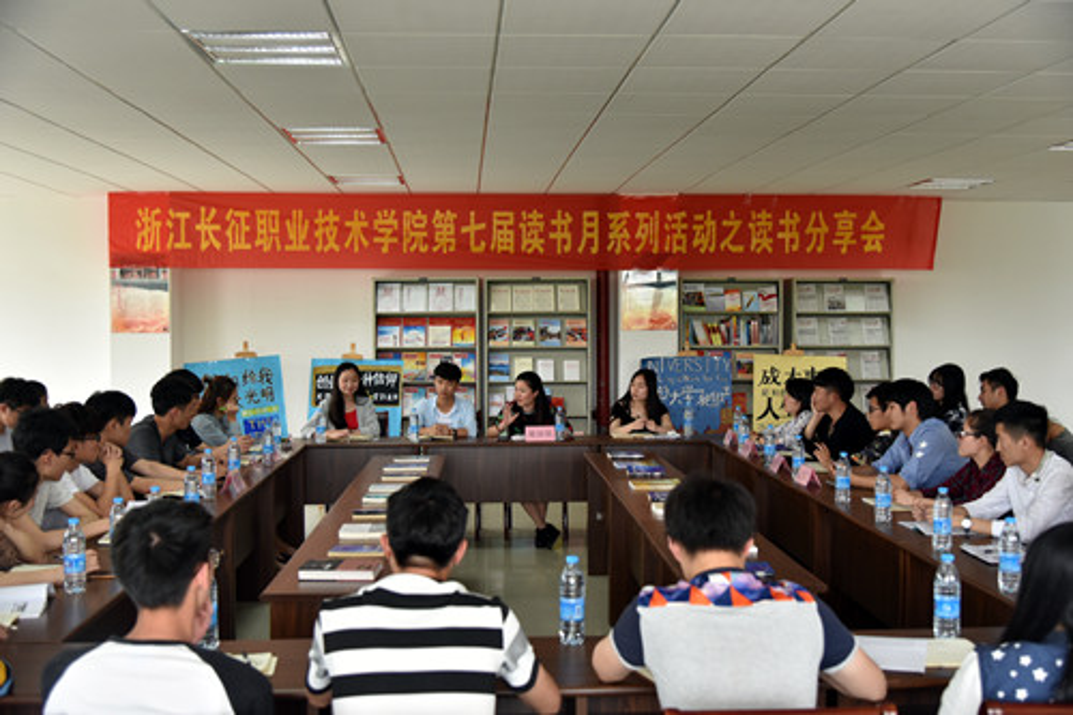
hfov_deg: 50.7
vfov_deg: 35.0
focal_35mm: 38
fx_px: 1132
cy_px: 358
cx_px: 536
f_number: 4
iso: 1600
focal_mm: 38
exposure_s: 1/320
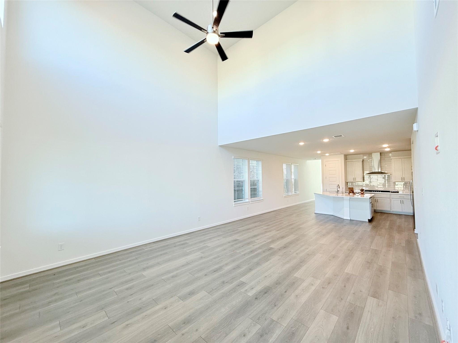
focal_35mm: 14
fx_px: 185
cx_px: 229
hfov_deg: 102.1
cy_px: 172
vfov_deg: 85.7
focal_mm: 2.22
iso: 100
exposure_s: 1/120
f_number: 2.2
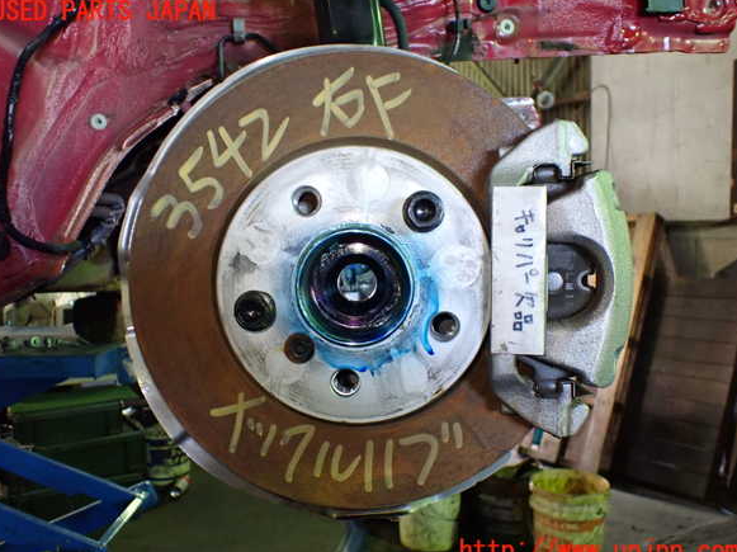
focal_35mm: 31
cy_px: 282
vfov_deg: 45.4
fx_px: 660
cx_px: 365
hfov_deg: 58.4
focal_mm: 5.4
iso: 800
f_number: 2.3
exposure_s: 1/125
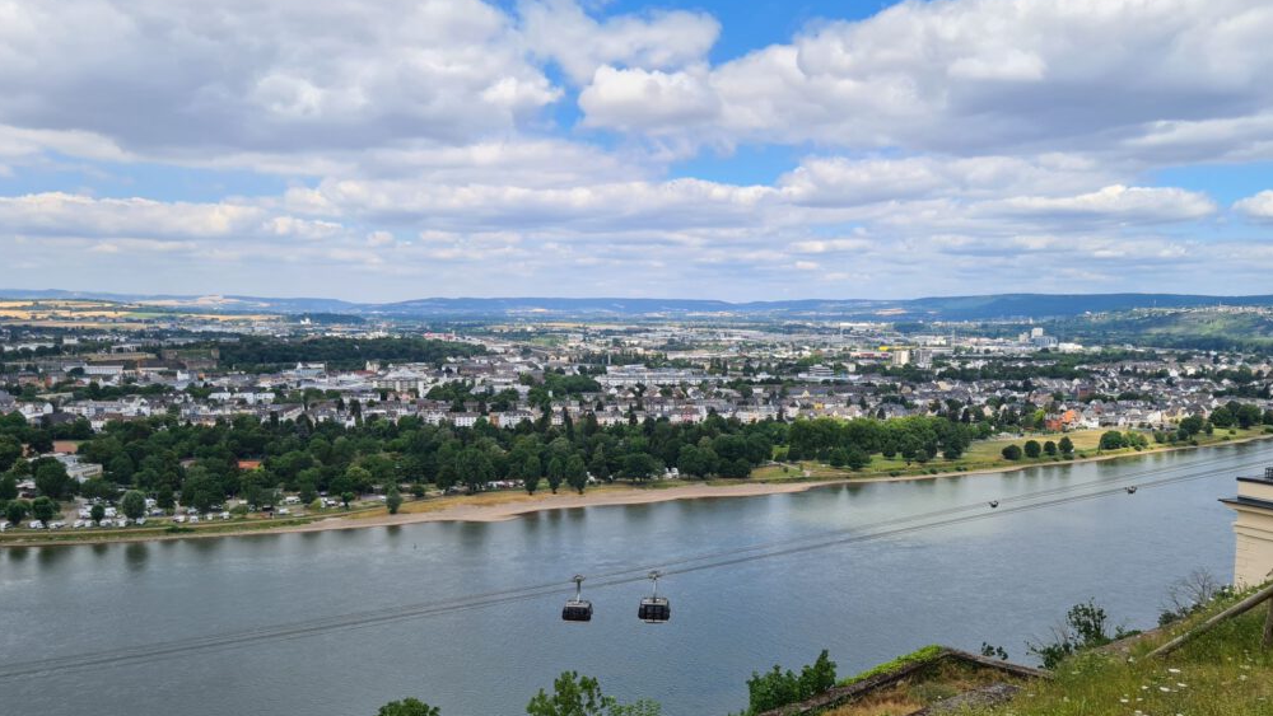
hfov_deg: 66.1
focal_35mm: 29
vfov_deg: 40.0
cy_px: 431
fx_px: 979
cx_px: 626
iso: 50
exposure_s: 1/1952
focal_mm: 5.4
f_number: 1.8
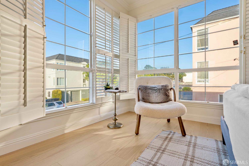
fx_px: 118
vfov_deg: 70.4
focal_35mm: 17
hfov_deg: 93.3
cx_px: 124
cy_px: 83
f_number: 16
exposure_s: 1/20
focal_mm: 17
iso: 250
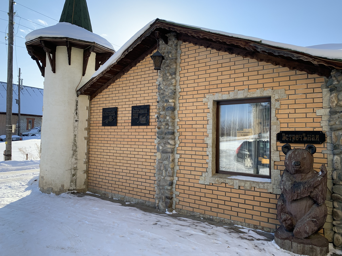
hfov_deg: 67.3
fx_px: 257
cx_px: 171
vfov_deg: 53.1
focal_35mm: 26
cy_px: 128
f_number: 1.8
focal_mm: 4.25
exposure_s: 1/1266
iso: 25
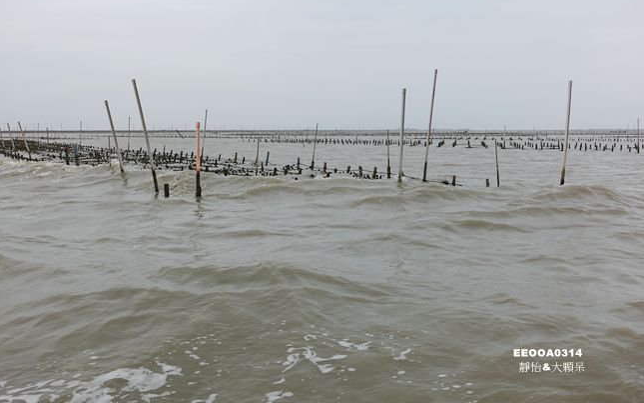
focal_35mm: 38
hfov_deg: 51.5
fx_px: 667
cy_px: 188
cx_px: 322
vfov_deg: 33.6
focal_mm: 13.53
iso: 125
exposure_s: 1/640
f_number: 4
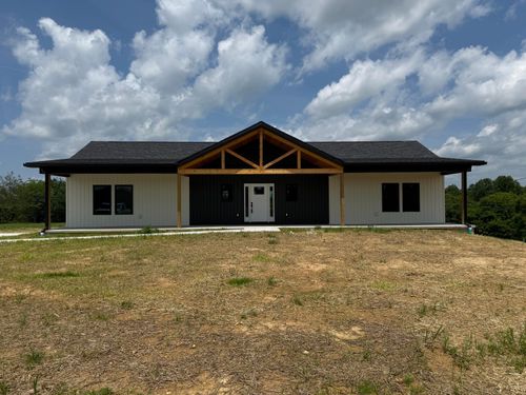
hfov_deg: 71.6
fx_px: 365
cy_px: 198
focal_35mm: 24
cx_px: 263
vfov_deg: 56.8
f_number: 1.78
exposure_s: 1/9091
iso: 80
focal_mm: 6.76
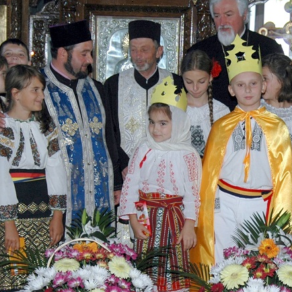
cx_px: 273
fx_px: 1176
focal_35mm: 123
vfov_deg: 14.1
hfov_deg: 14.0
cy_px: 215
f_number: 4
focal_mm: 35
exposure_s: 1/60
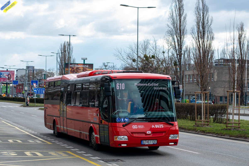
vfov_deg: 27.0
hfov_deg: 39.6
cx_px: 124
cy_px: 83
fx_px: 346
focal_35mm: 50
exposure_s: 1/500
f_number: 4.5
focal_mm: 50
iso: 250
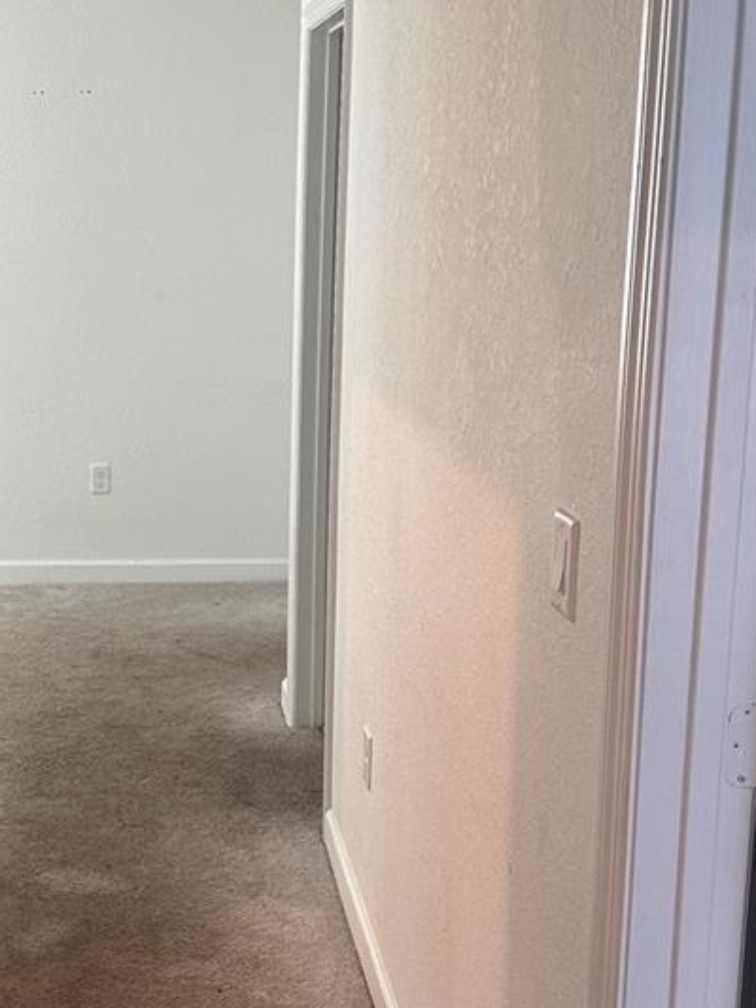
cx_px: 117
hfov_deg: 26.4
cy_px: 484
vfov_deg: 35.5
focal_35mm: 54
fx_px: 1572
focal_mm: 6.86
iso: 200
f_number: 1.78
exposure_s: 1/120
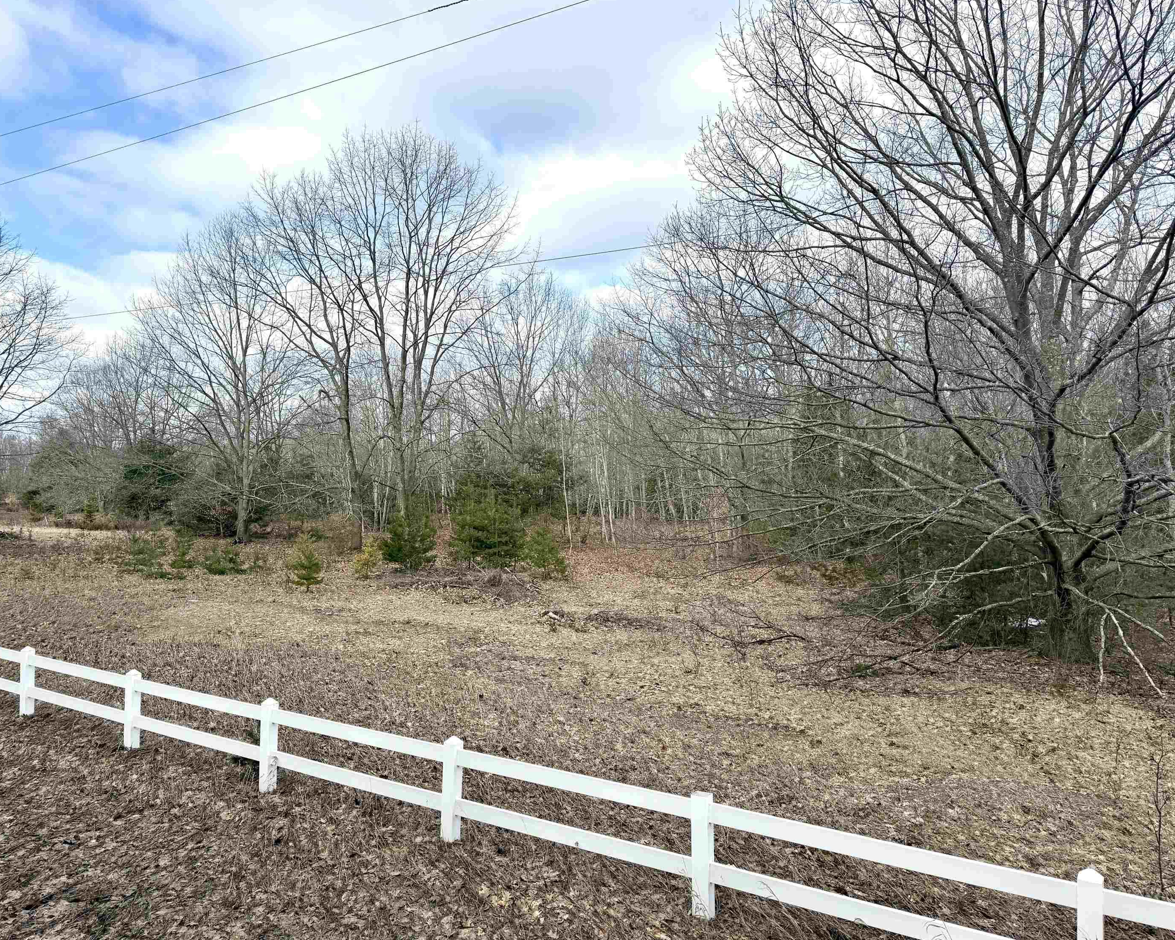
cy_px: 459
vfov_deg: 54.9
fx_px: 904
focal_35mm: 26
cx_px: 538
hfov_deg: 65.9
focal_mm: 6.76
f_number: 1.78
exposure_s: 1/3425
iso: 80
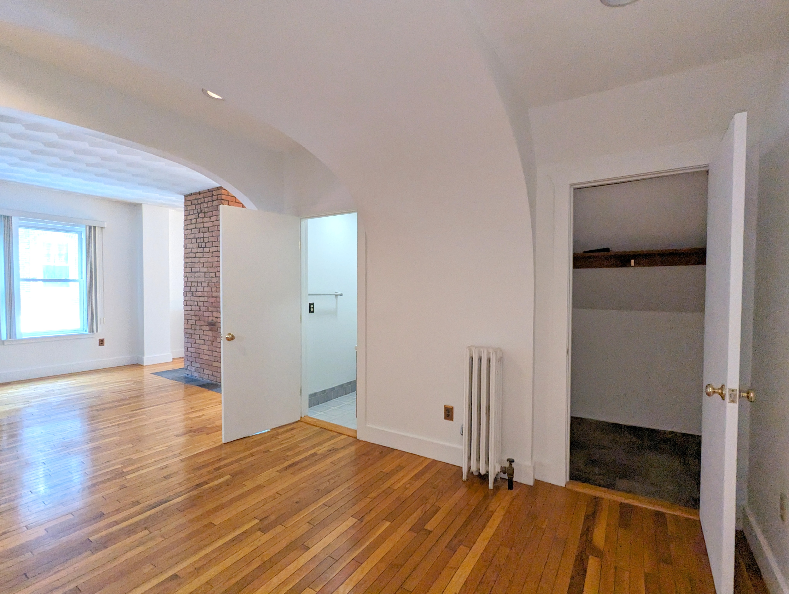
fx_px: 365
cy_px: 297
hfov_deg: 94.4
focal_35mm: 16
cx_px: 394
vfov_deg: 78.2
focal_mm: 2.35
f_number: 2.2
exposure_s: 1/60
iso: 303
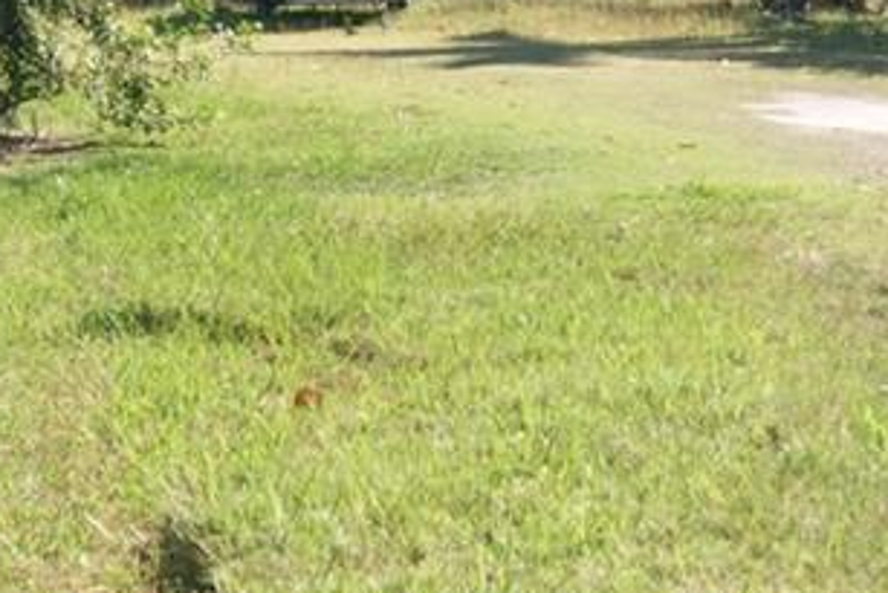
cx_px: 474
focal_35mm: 90
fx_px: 2221
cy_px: 145
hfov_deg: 22.6
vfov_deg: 15.1
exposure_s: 1/160
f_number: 10
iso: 100
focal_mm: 18
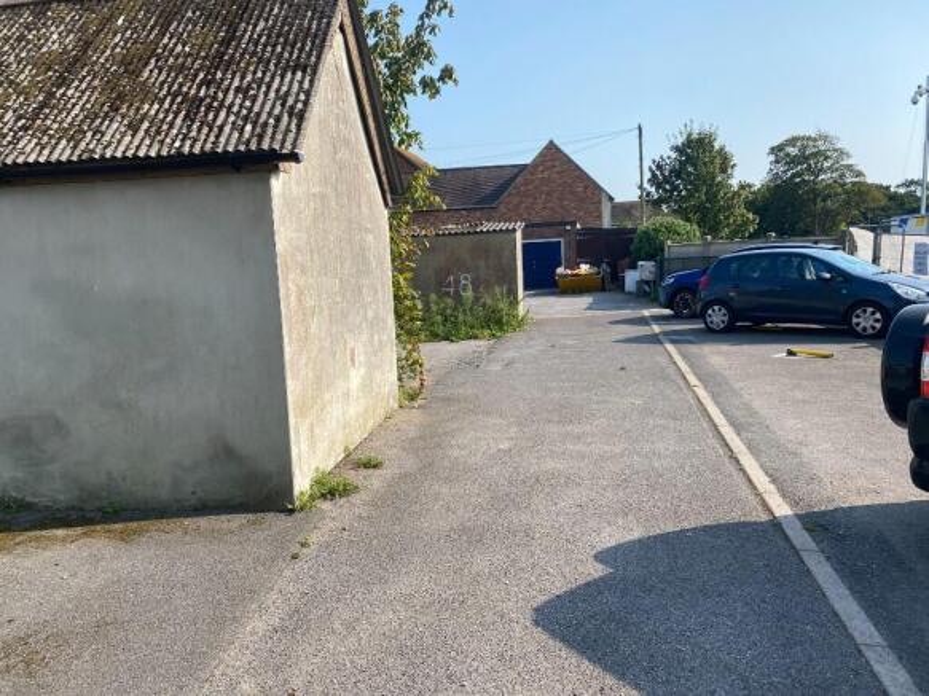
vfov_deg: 53.0
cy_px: 348
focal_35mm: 26
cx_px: 464
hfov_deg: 67.3
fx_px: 698
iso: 32
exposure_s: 1/2183
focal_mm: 4.25
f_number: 1.8
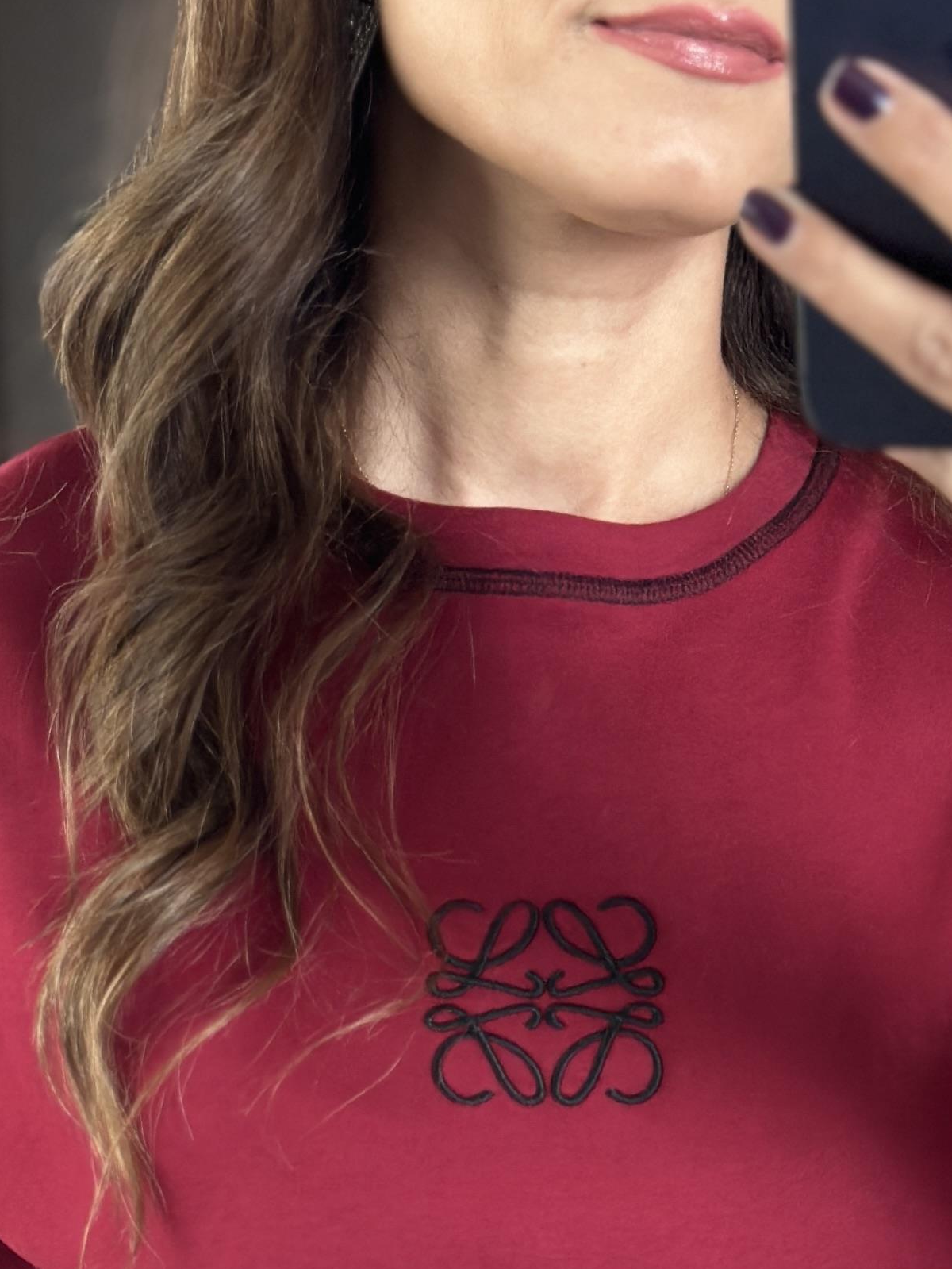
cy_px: 1559
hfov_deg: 12.3
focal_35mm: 121
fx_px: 4435
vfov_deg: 15.6
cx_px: 498
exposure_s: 1/82
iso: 125
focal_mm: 6.86
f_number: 1.78
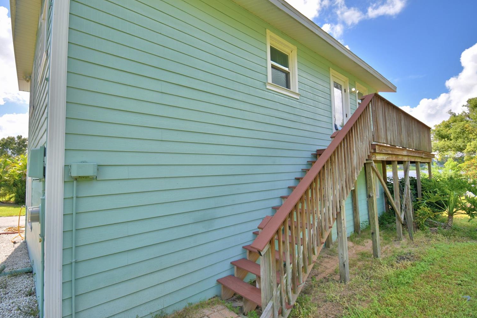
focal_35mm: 17
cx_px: 230
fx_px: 225
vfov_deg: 70.4
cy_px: 154
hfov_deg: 93.3
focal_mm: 11
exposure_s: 1/500
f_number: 4.8
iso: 125
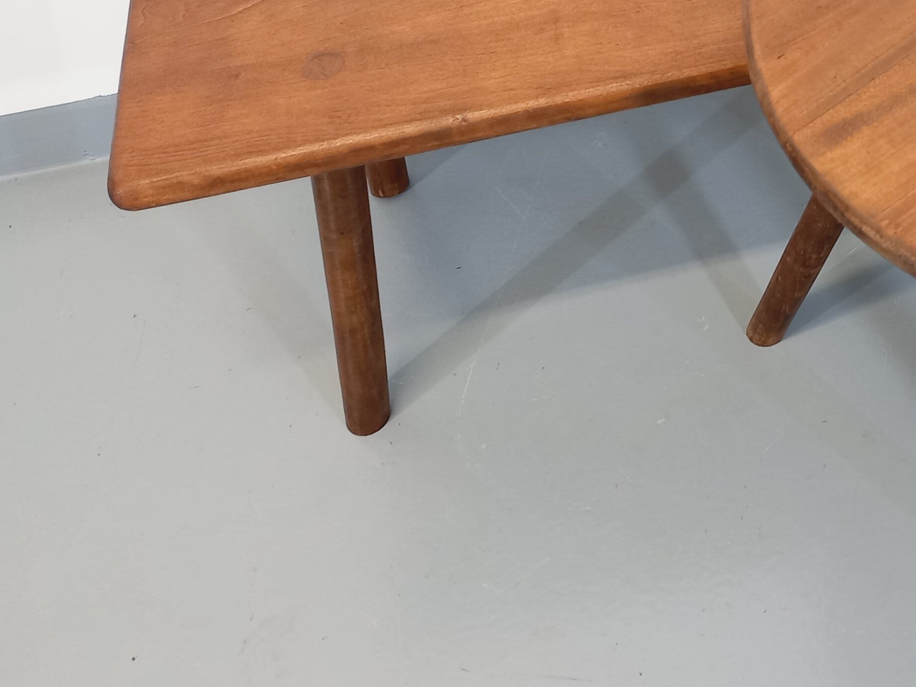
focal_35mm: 54
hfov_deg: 32.6
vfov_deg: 26.6
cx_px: 924
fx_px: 1429
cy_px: 142
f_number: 1.8
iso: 250
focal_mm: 4.65
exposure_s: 1/49
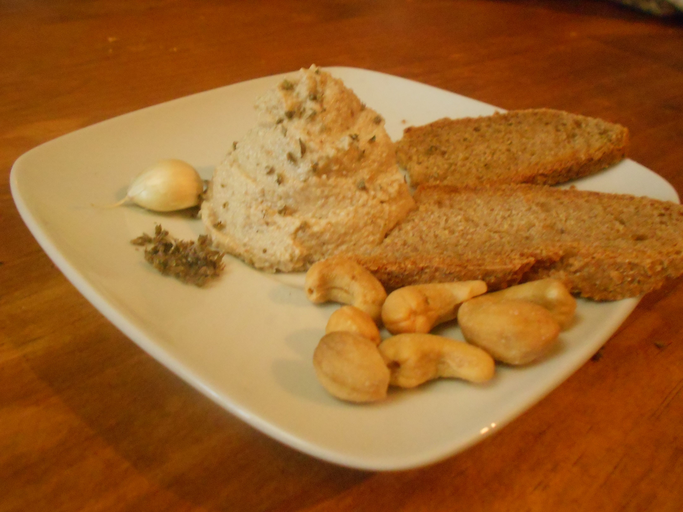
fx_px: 572
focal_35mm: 29
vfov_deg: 48.2
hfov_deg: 61.7
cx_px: 342
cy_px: 256
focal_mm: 5.3
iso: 800
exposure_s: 1/20
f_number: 3.4
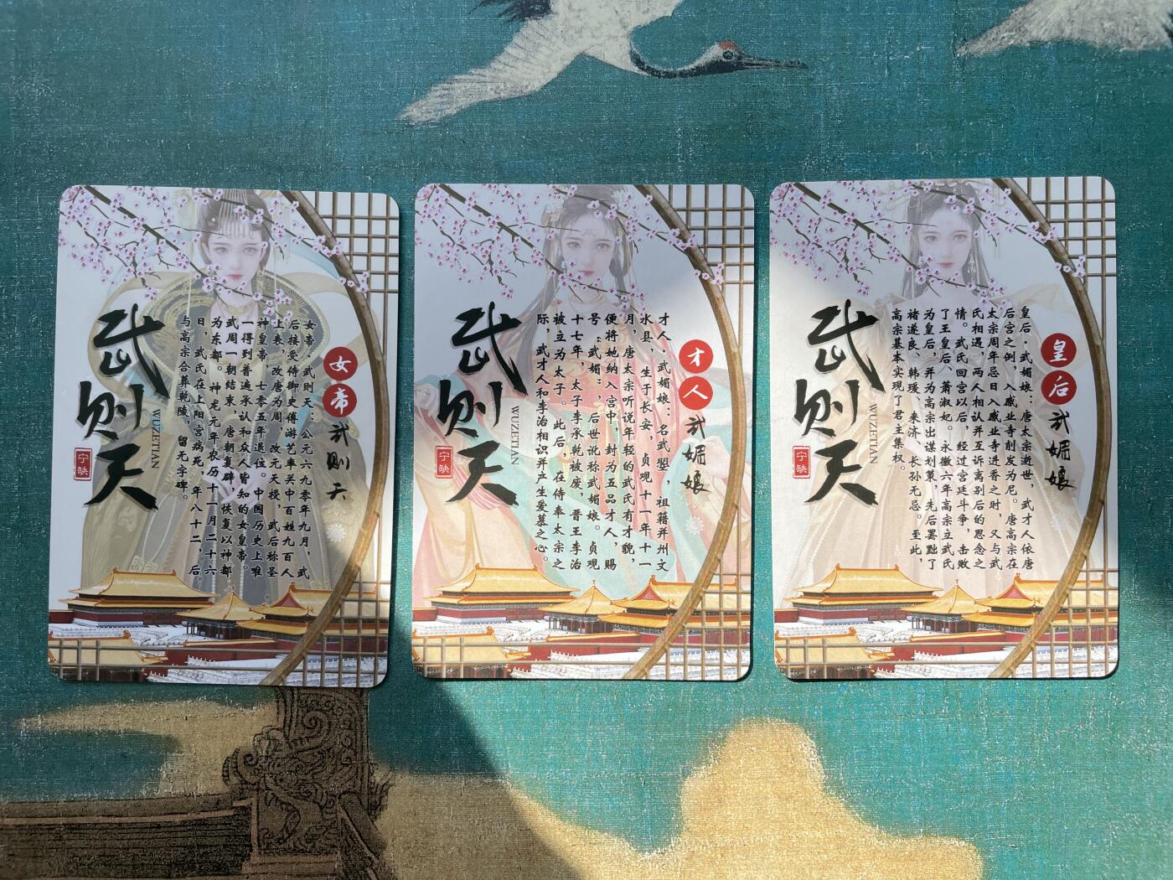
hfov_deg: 67.3
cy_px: 440
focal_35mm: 26
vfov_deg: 53.1
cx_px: 586
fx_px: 881
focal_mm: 4.2
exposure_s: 1/360
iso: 32
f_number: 1.6
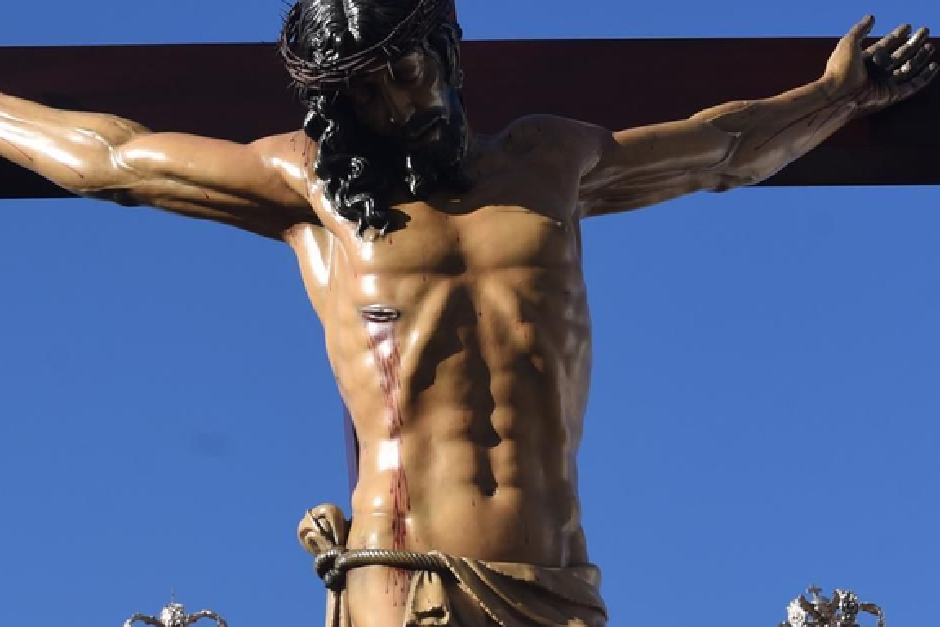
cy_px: 606
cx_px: 287
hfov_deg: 14.7
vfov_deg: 9.8
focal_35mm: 139
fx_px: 3629
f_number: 8
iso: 100
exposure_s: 1/250
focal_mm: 50
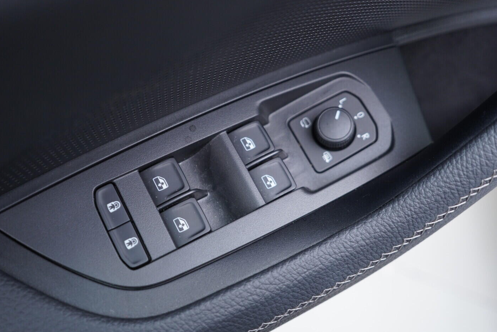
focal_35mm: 37
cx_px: 253
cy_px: 164
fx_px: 511
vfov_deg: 35.9
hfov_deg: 51.9
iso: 400
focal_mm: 24
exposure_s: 1/40
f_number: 2.8
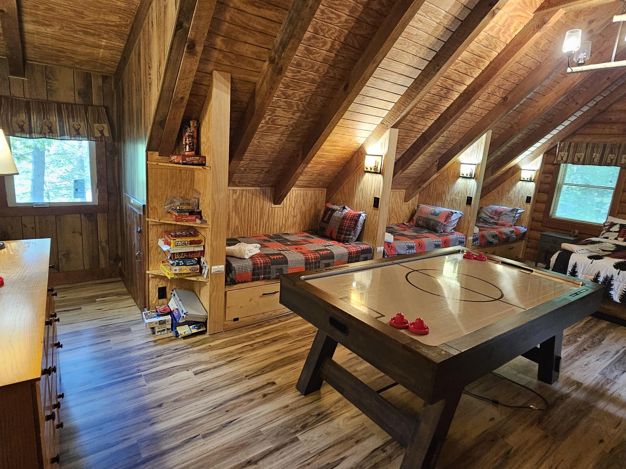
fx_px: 325
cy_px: 229
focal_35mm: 18
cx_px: 304
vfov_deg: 71.6
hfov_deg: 87.7
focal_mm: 2.2
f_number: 2.2
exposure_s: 1/24
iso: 800
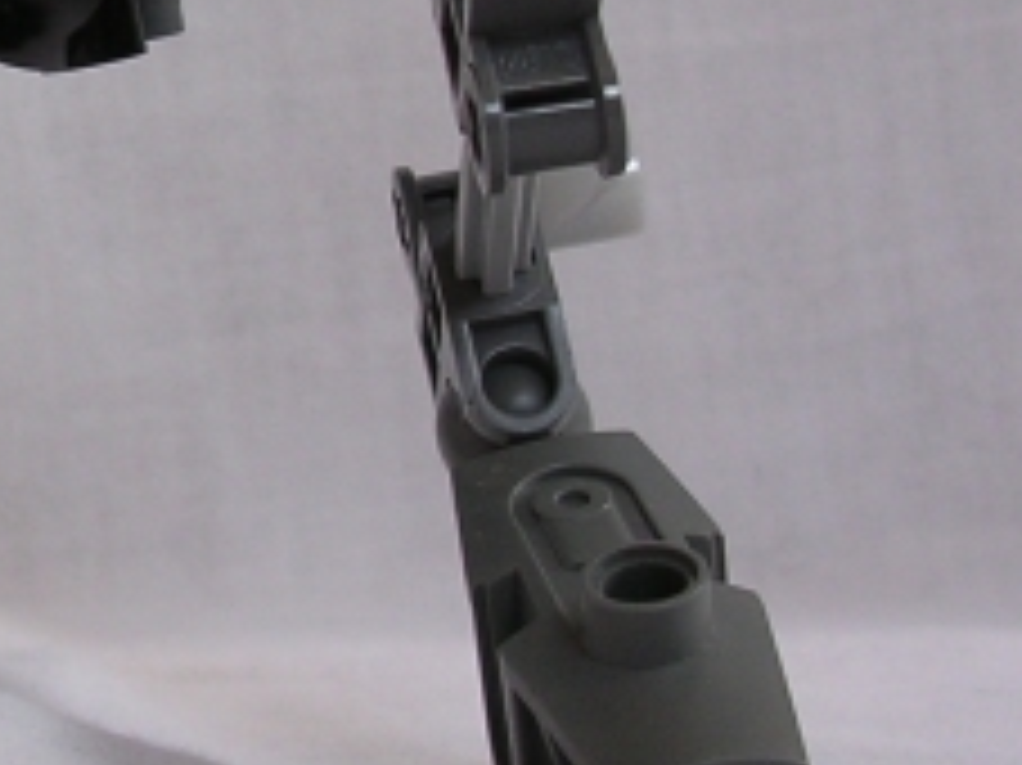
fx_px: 3157
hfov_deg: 17.7
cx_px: -126
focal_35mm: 107
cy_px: -56
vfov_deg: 13.6
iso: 100
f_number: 2.8
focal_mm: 5.8
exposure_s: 1/39.1
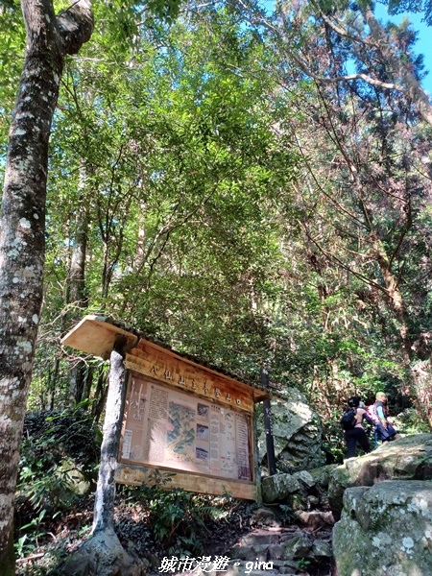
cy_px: 288
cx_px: 216
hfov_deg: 54.9
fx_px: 416
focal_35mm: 25
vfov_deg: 69.4
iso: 200
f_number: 1.8
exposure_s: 1/59
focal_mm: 4.6
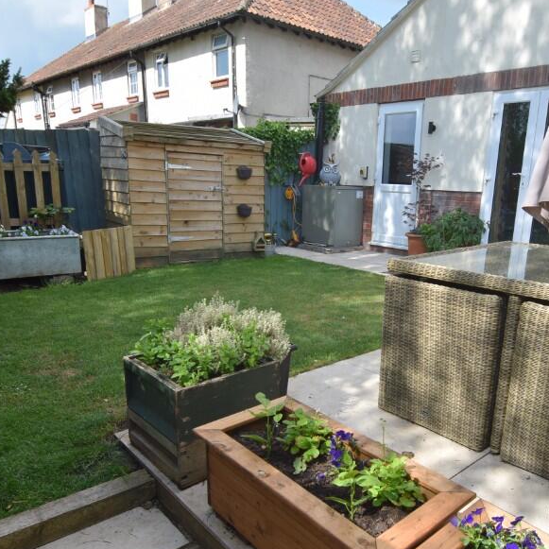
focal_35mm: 27
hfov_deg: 58.7
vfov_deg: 58.9
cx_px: 325
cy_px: 305
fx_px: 484
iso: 200
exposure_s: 1/320
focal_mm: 12
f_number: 9
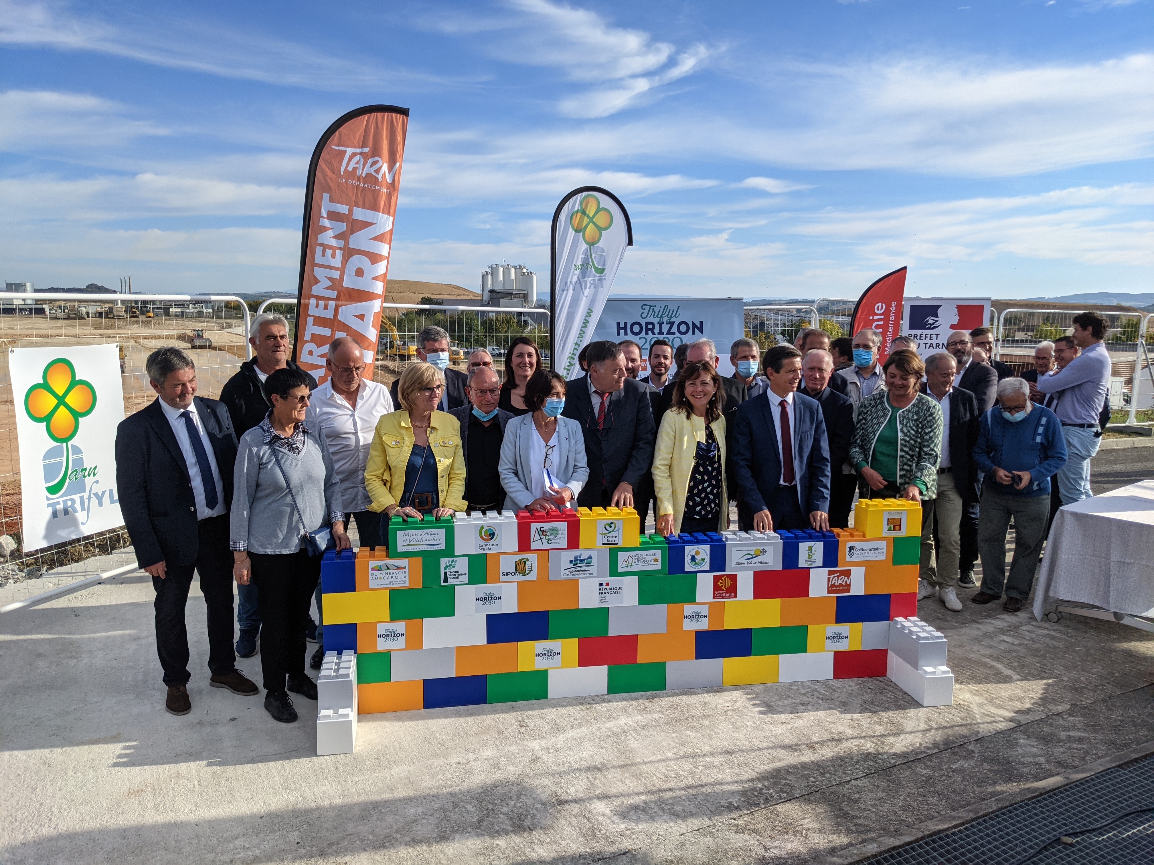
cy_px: 432
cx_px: 577
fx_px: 900
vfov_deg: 51.4
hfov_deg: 65.3
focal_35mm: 27
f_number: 1.73
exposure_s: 1/2924
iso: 65
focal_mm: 4.38
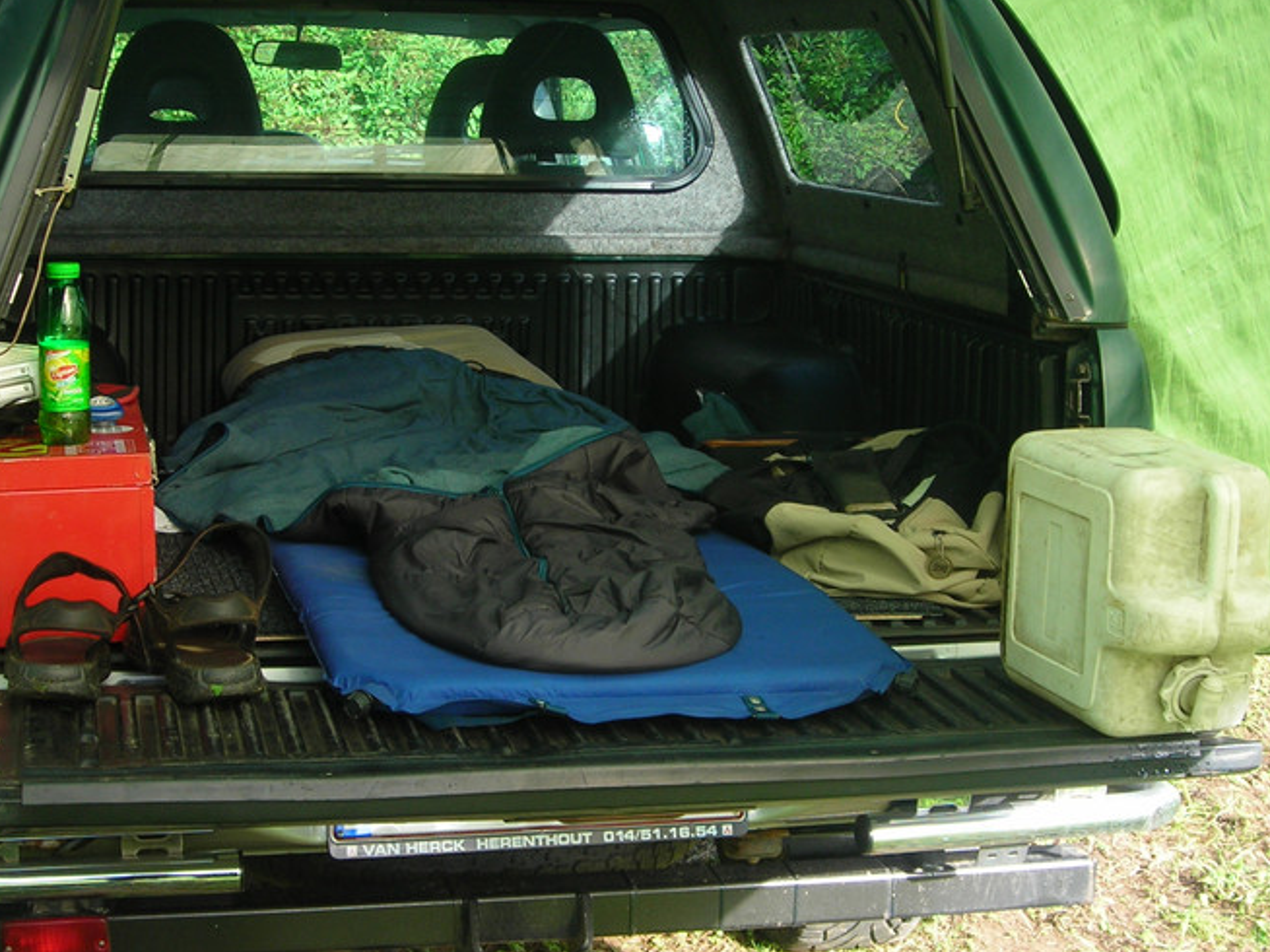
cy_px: 379
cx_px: 591
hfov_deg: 31.2
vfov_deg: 23.6
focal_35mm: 62
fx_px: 2274
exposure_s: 1/50.3
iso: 50
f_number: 3.2
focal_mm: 6.3
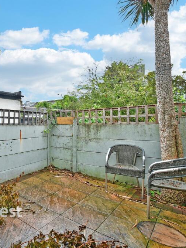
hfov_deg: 53.7
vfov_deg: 76.4
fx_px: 157
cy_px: 125
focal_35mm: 22
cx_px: 20
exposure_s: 1/8
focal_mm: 10
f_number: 8
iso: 160
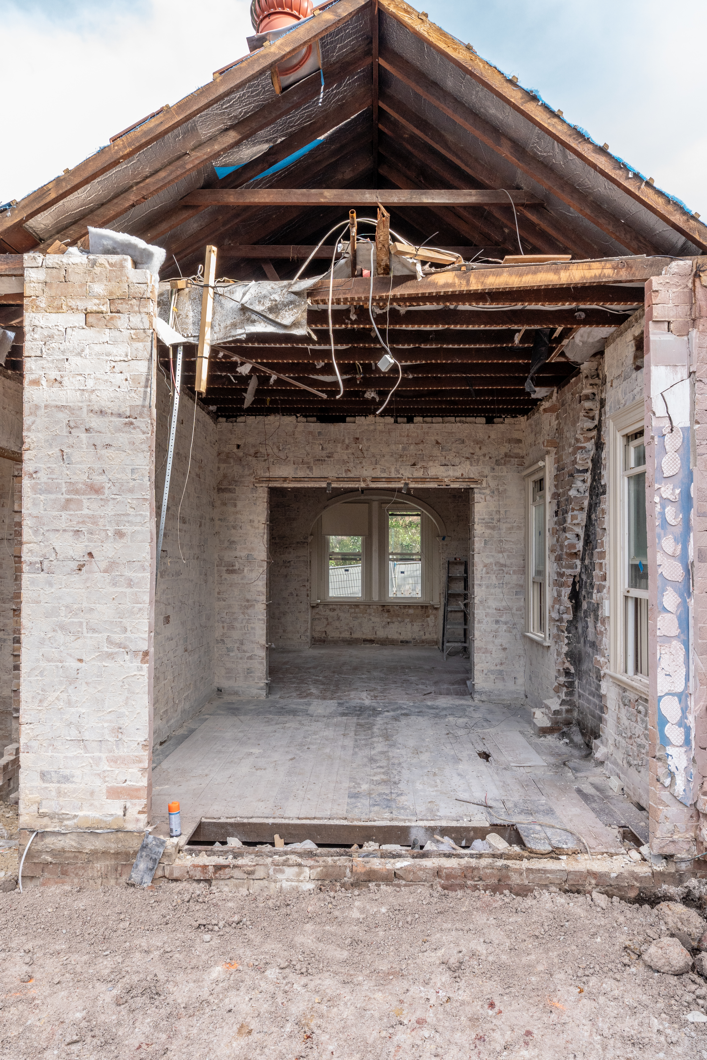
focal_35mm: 24
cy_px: 530
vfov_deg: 73.7
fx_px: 707
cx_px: 354
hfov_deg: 53.1
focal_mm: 24
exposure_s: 1/160
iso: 1250
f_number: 11
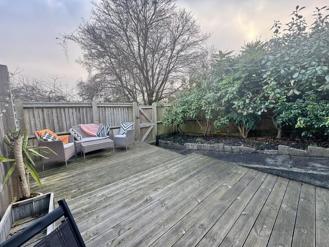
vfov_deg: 85.7
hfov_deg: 102.1
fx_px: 133
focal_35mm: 14
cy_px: 124
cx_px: 164
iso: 40
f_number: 2.2
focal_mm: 2.22
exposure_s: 1/103
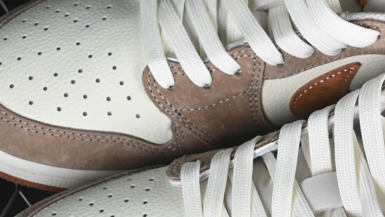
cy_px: 144
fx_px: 1889
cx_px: 317
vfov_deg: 6.6
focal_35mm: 185
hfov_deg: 11.6
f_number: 7.1
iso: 160
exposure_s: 1/80
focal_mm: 50
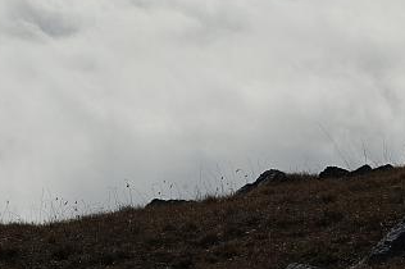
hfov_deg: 4.3
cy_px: 22
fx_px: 5338
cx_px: 335
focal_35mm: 475
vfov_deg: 2.9
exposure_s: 1/1000
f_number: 16
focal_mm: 150
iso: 250
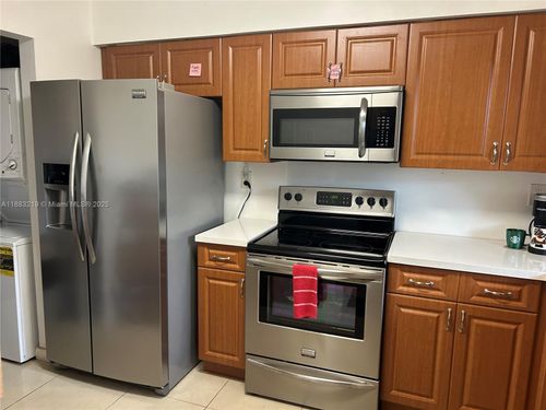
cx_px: 273
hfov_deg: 67.3
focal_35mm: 26
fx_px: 410
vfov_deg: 53.1
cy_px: 205
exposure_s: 1/60
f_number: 1.5
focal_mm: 5.7
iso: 250
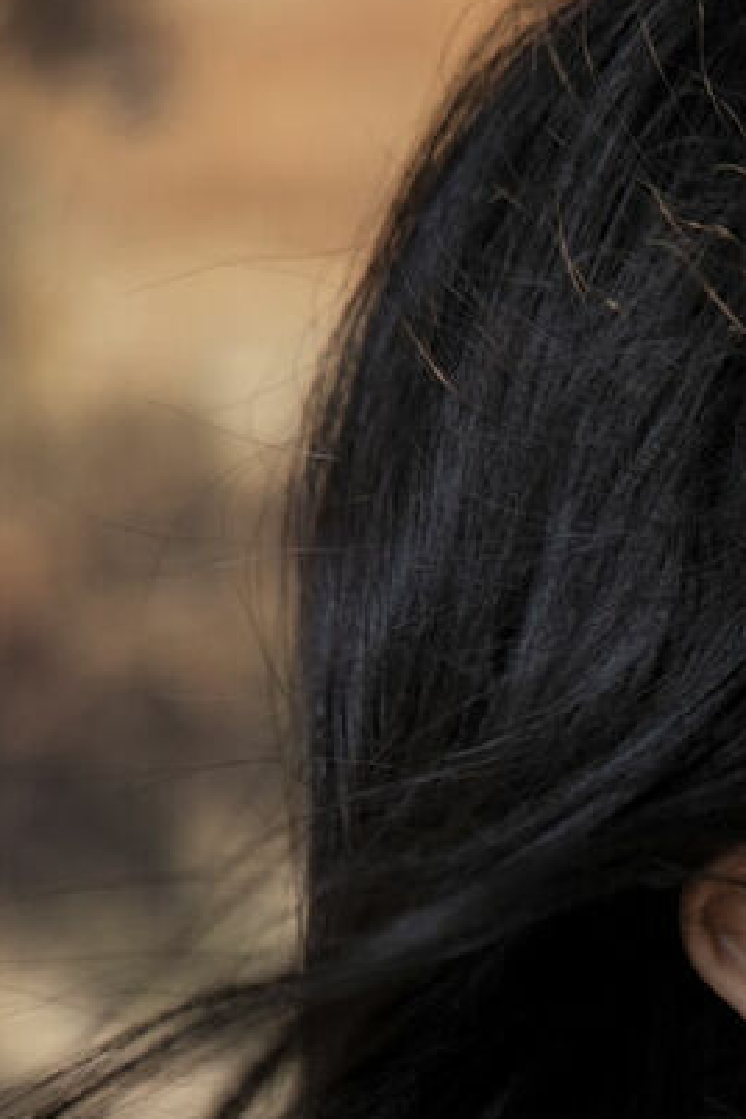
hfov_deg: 5.0
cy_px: 1861
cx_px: 1297
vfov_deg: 7.3
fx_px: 8516
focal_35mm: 274
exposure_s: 1/100
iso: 160
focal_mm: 70
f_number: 2.8
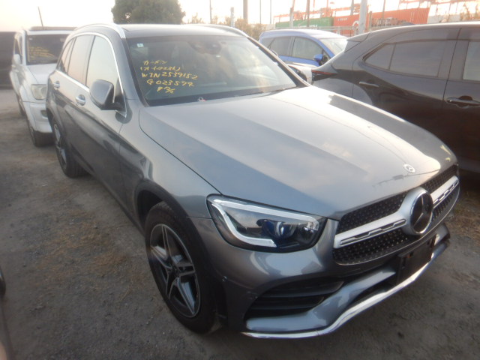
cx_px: 240
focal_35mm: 24
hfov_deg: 71.6
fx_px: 333
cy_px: 180
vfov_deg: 56.8
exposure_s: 1/30
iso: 220
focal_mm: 4.3
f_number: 2.8
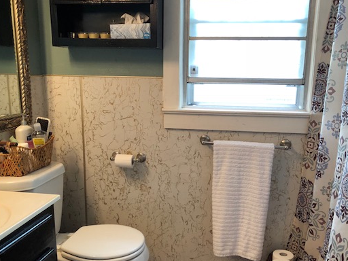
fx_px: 352
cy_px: 150
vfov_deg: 40.6
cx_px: 187
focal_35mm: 35
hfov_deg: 52.6
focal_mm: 3.99
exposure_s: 1/24
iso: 40
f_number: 1.8
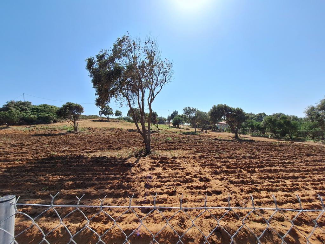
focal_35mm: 13
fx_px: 122
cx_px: 162
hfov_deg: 106.2
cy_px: 122
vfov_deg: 89.9
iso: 40
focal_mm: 1.74
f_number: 2.2
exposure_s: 1/2950
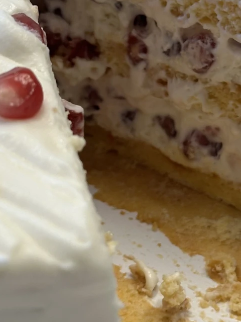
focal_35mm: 120
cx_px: 178
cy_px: 125
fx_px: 1114
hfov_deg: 12.3
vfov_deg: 16.4
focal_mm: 6.86
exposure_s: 1/100
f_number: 1.78
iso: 80
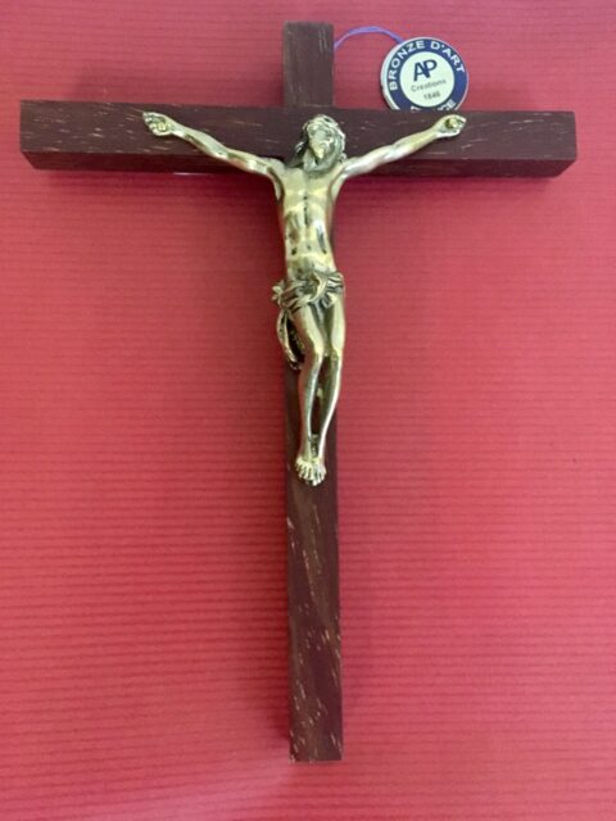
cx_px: 308
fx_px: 688
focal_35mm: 29
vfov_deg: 61.7
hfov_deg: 48.2
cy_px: 410
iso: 640
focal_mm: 4.15
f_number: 2.2
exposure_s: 1/17
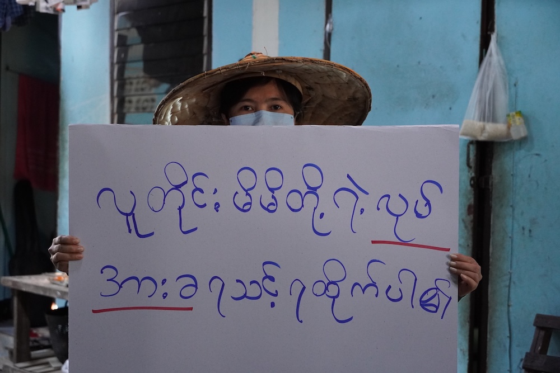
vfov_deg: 21.1
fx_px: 1003
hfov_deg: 31.2
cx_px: 280
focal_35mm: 64
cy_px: 186
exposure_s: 1/160
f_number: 5
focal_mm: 43
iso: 3200
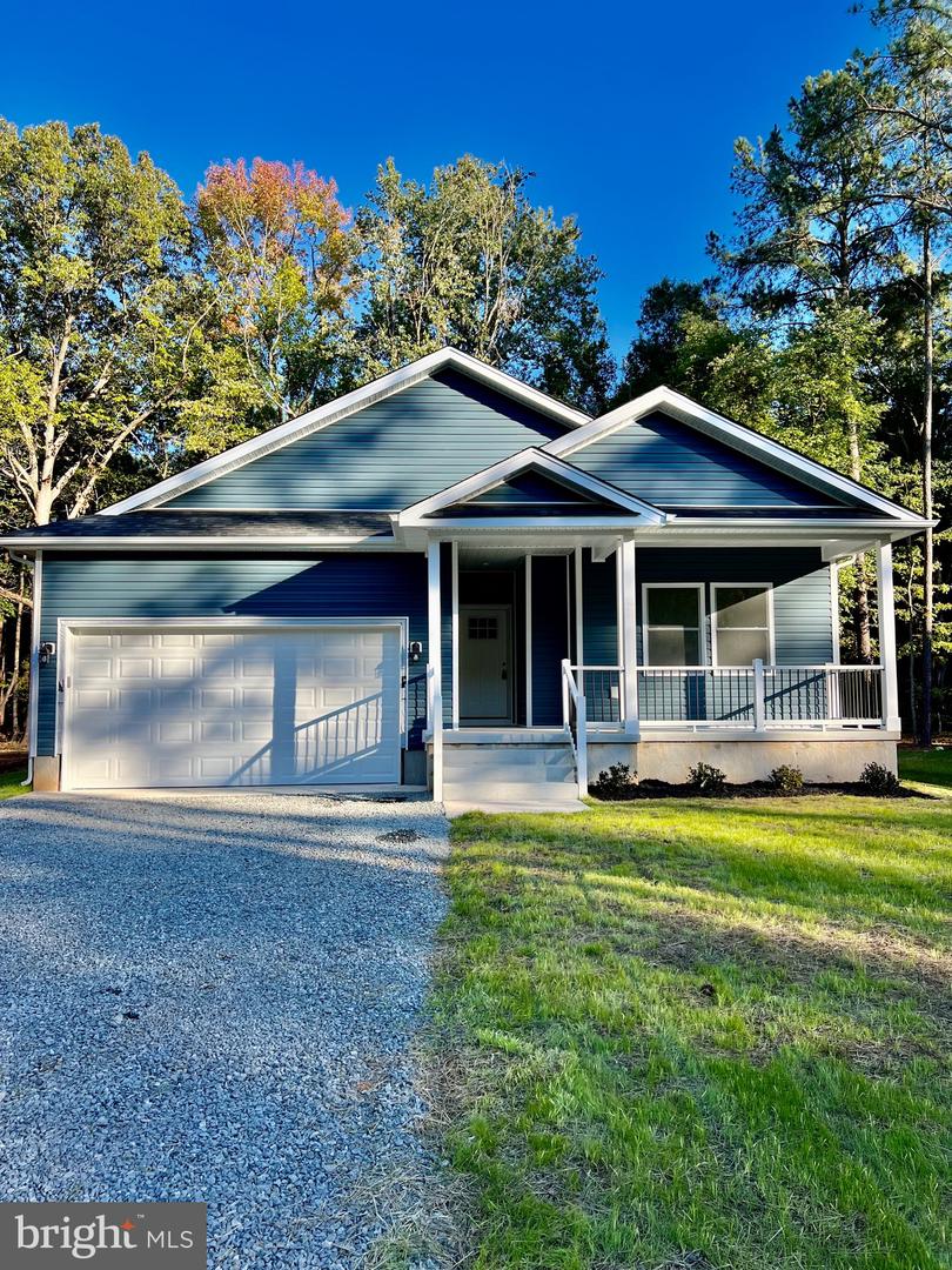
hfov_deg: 53.1
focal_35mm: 26
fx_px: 953
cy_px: 635
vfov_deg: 67.3
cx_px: 476
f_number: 1.5
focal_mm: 5.7
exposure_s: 1/1112
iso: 50
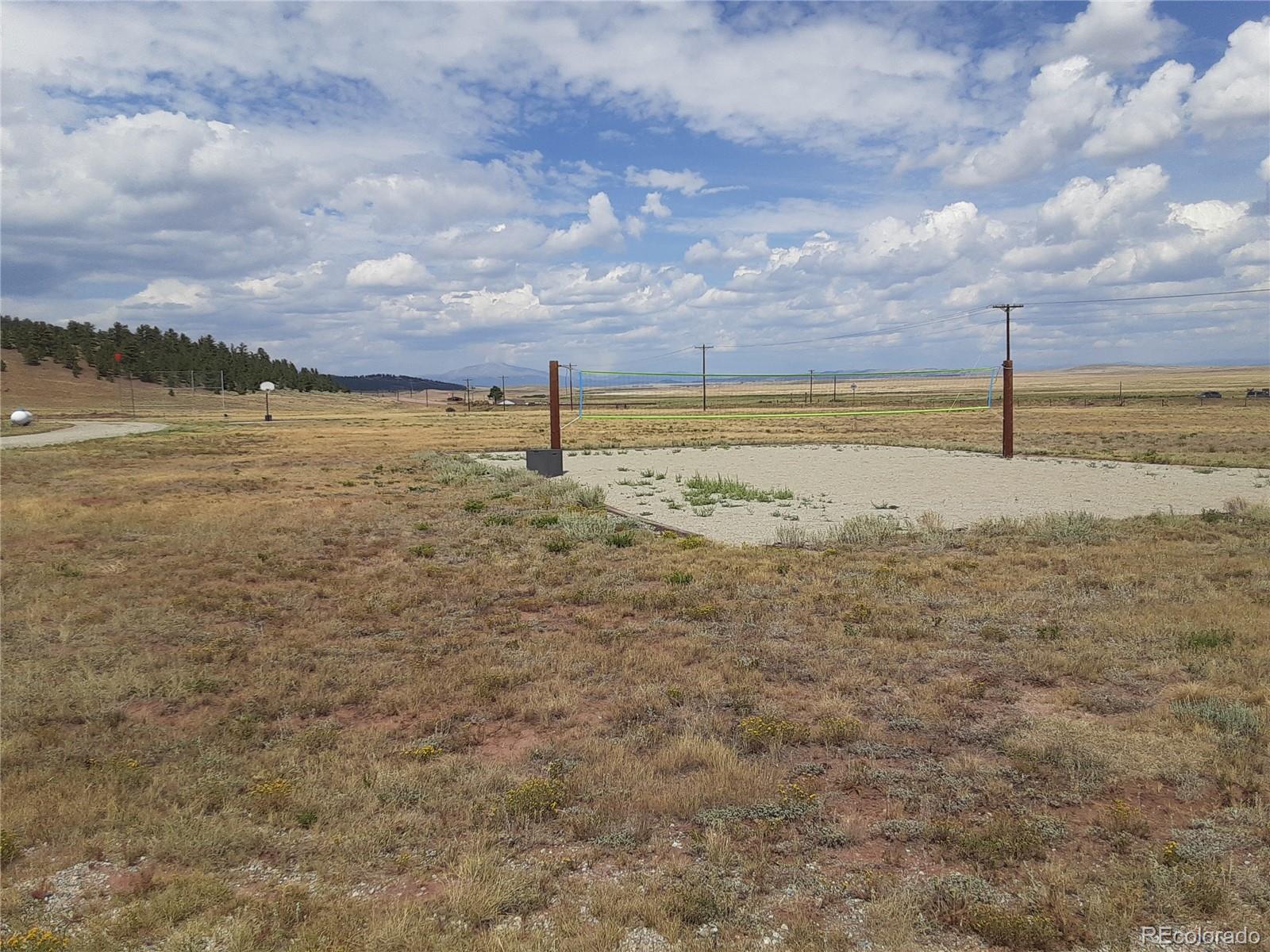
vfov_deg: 51.4
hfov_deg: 65.3
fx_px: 991
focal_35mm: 27
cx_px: 635
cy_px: 476
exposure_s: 1/3322
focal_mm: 2.91
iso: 40
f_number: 1.9
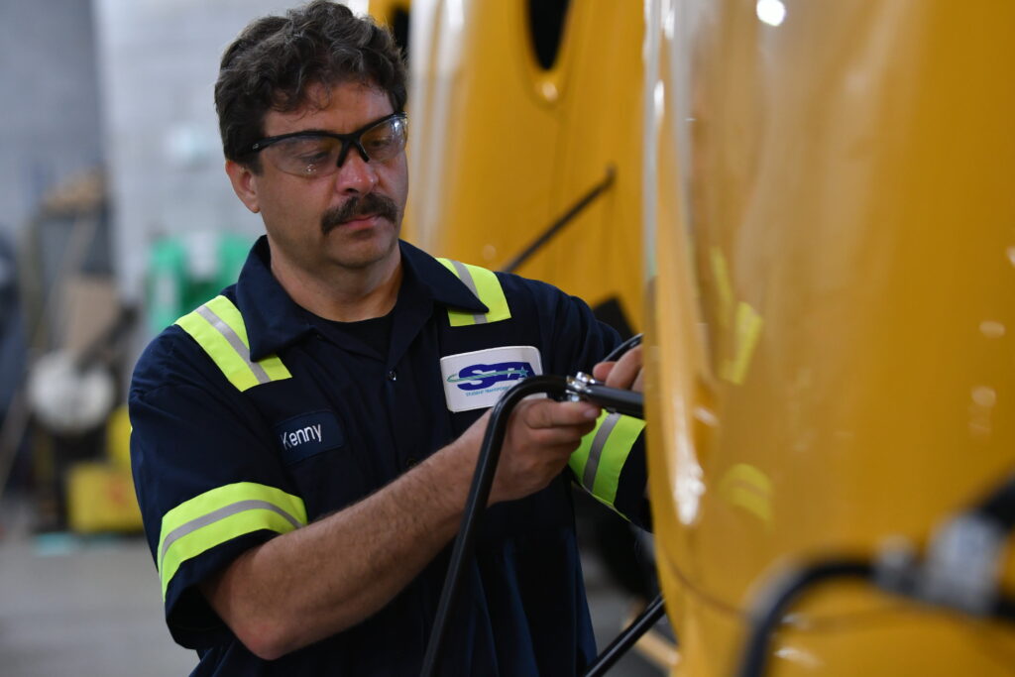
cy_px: 338
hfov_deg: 14.4
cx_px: 508
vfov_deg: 9.6
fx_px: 4018
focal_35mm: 142
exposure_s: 1/160
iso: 1250
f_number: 3.2
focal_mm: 95
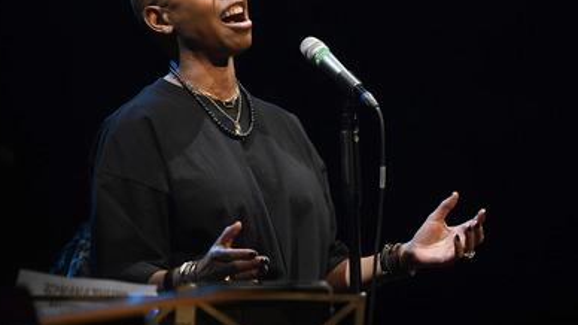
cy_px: 128
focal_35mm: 213
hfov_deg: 10.1
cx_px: 290
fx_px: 3264
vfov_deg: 5.7
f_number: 3.5
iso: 1600
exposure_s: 1/320
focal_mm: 175
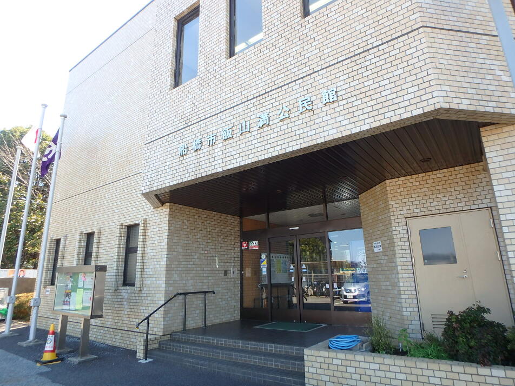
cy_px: 193
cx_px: 258
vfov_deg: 63.4
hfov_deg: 79.0
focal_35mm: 21
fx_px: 312
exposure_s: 1/200
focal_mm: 3.7
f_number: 3.5
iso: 125
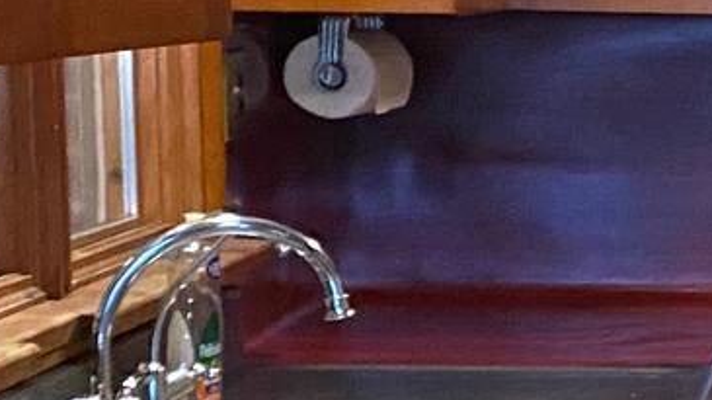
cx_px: 942
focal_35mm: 159
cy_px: 375
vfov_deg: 7.6
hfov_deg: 13.0
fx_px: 3001
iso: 800
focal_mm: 4.25
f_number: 1.8
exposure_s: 1/30
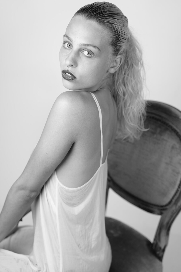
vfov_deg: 37.5
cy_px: 136
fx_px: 400
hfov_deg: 25.5
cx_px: 90
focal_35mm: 53
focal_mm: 53
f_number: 2.8
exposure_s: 1/250
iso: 500
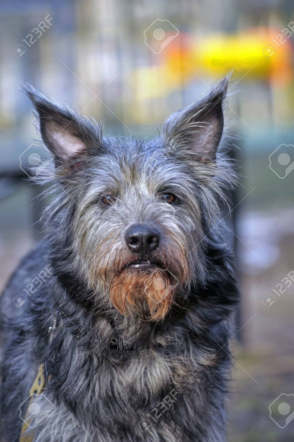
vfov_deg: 10.3
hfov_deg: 6.9
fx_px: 2453
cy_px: 221
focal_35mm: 200
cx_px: 147
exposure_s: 1/200
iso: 320
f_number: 8
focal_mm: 200
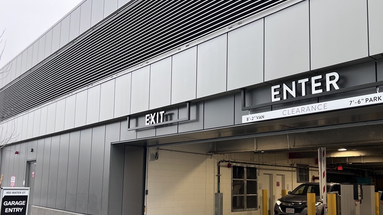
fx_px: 366
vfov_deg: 32.6
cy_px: 138
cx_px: 195
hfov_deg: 55.3
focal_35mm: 36
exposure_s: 1/173
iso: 40
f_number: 1.5
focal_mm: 5.7
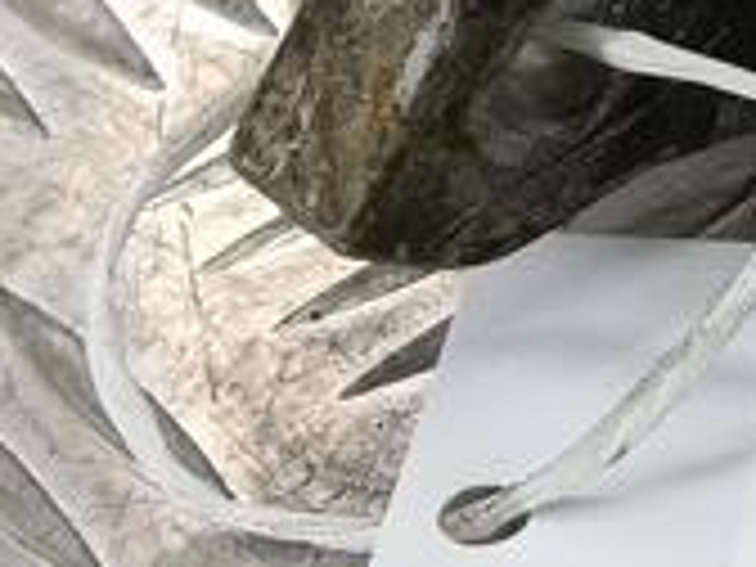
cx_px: 1426
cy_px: -230
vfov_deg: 10.3
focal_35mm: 140
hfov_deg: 12.6
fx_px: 3058
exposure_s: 1/50
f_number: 1.6
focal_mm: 4.11
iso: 124
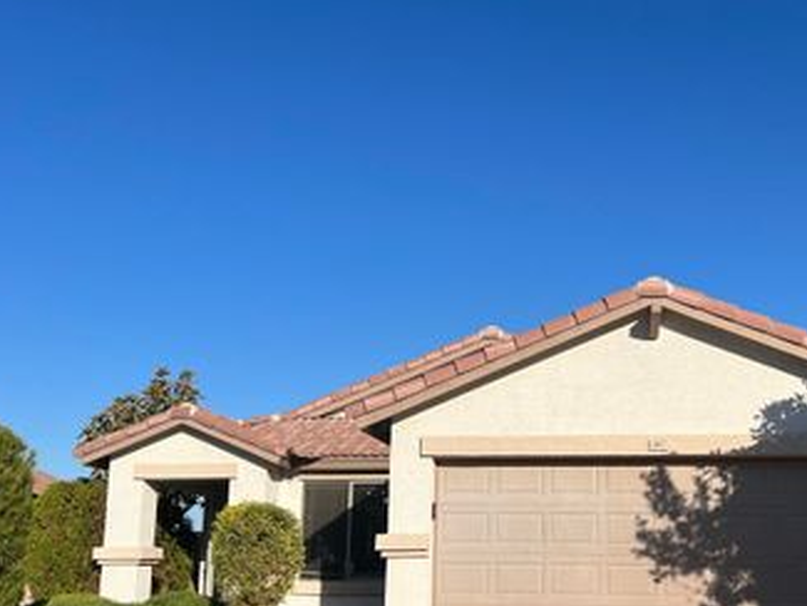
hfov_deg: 46.3
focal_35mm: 40
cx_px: 514
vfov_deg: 35.6
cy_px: 404
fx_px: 933
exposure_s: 1/5882
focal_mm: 5.7
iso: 50
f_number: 1.5
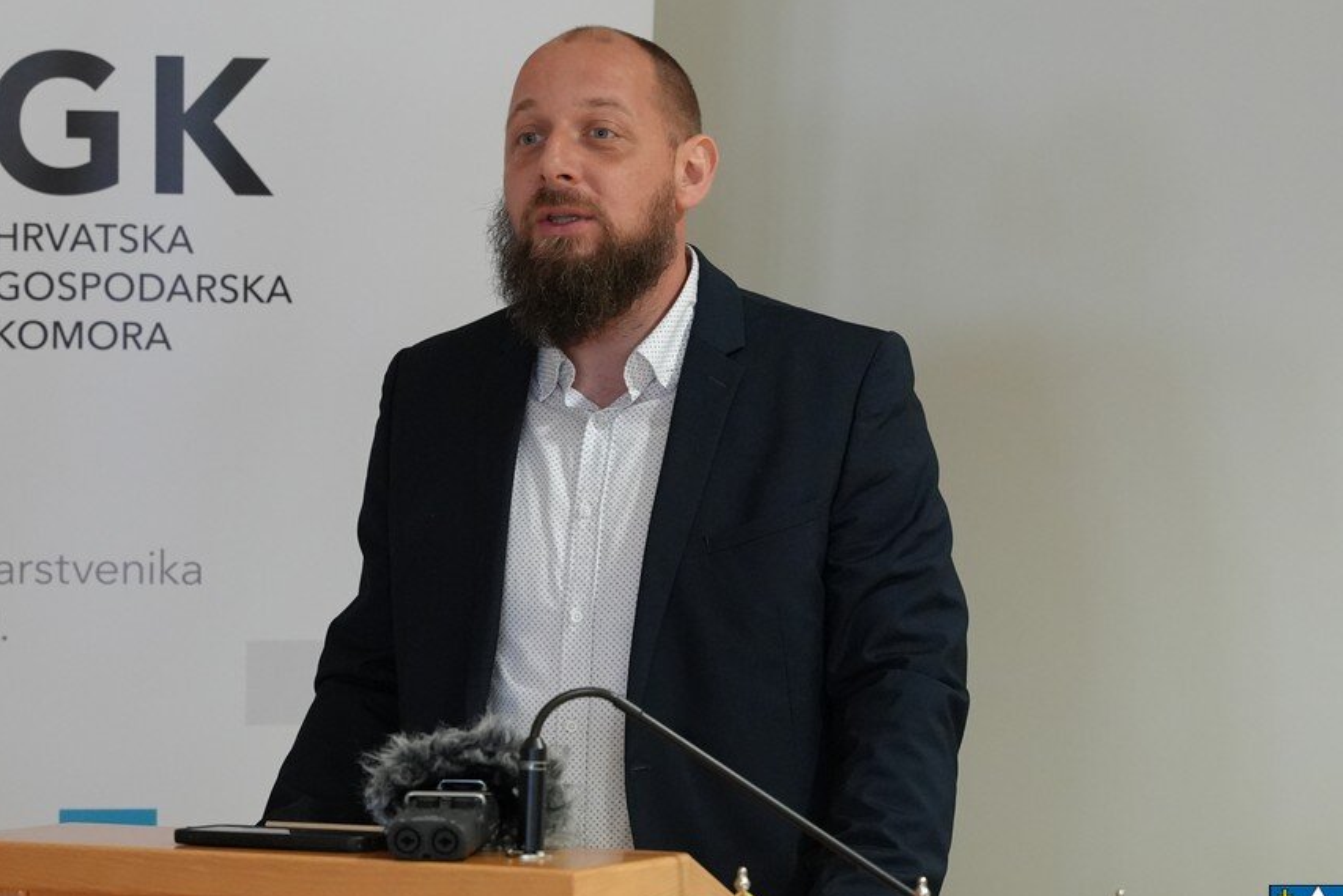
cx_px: 575
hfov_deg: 16.3
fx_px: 4701
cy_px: 486
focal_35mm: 126
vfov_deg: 10.9
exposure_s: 1/160
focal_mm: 70
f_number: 4
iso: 4000
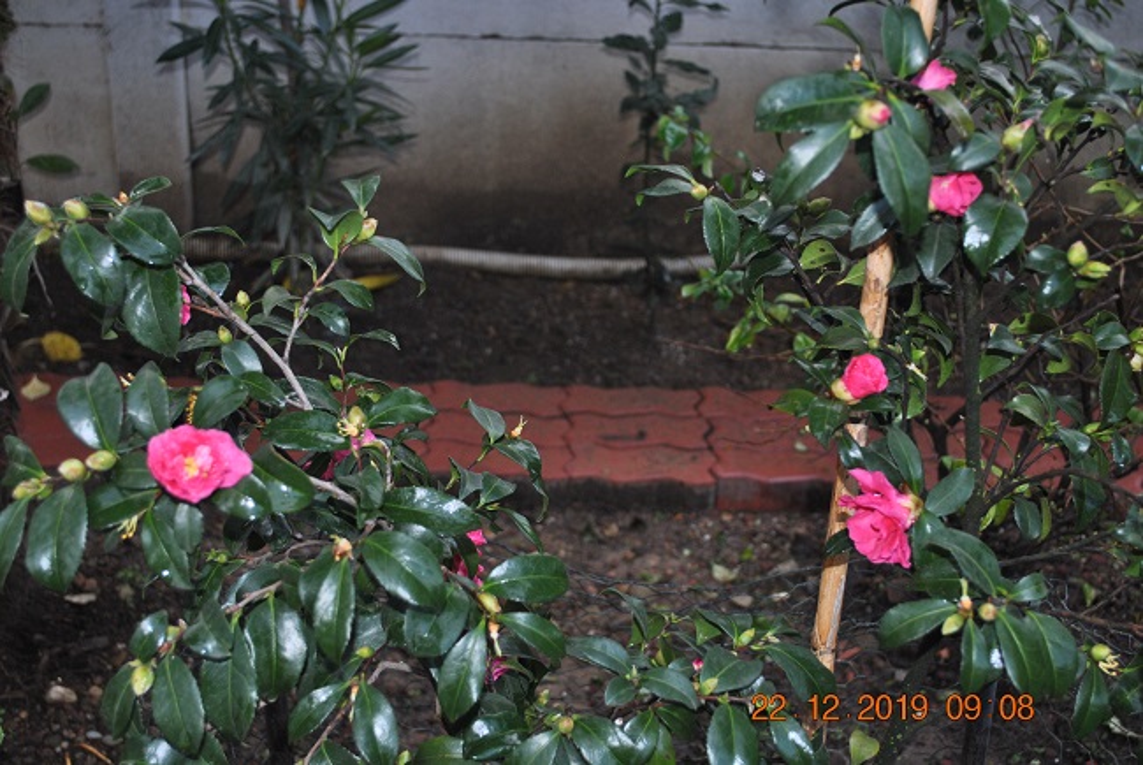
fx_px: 1621
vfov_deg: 26.6
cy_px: 382
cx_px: 572
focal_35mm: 51
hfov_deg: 38.8
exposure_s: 1/60
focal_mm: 34
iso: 200
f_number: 5
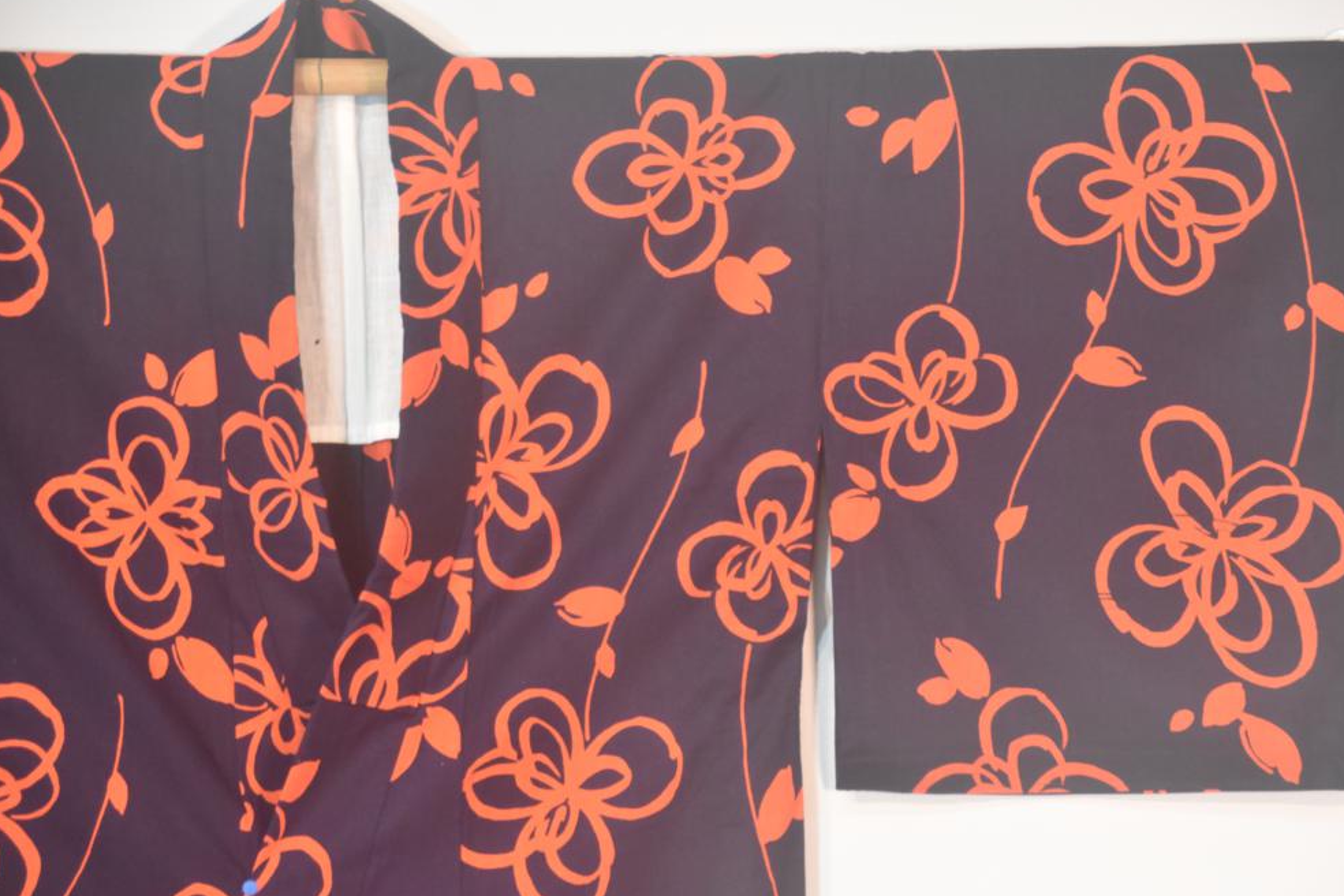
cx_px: 713
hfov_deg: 11.8
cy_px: 475
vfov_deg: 7.9
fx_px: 6479
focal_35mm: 174
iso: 3200
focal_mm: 105
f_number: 5.6
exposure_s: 1/60
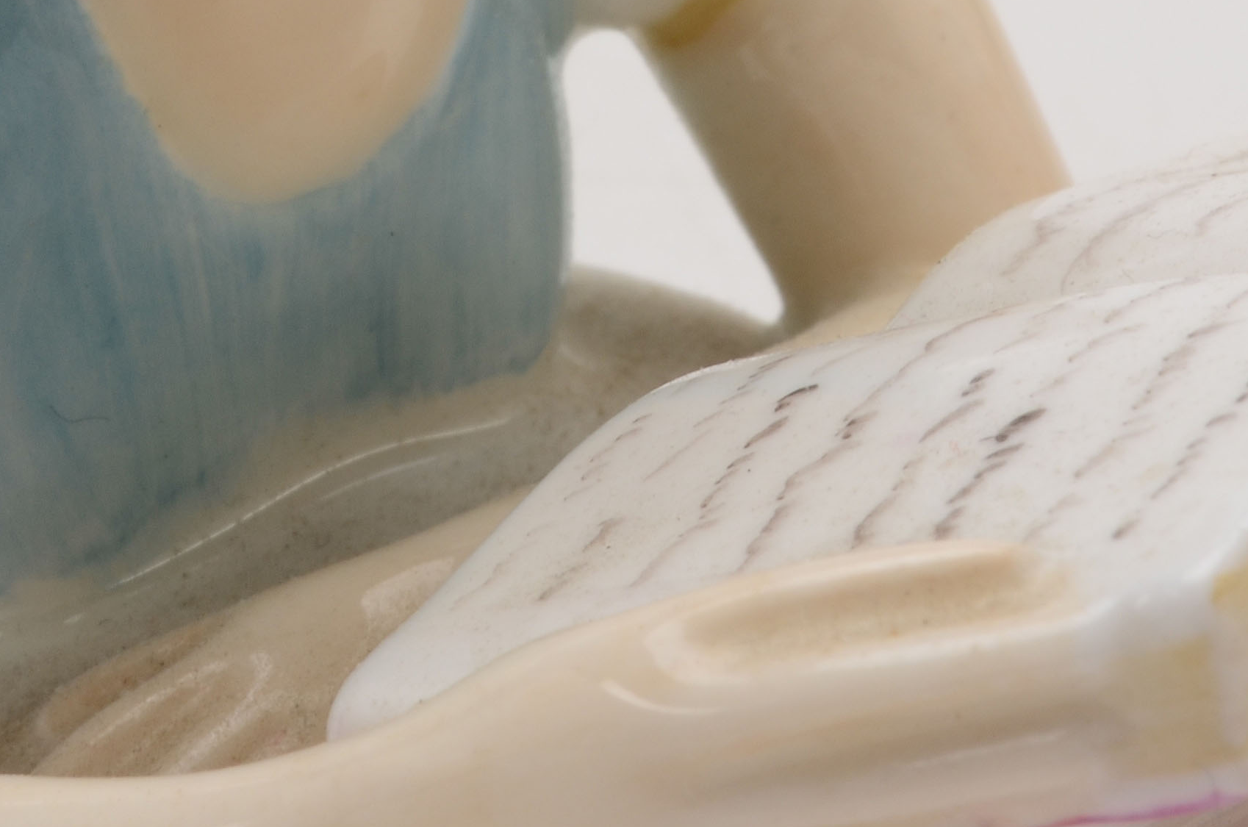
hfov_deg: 8.6
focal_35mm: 239
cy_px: -164
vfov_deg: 5.7
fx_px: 8285
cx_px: 517
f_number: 29
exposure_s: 1/160
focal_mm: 55
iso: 100
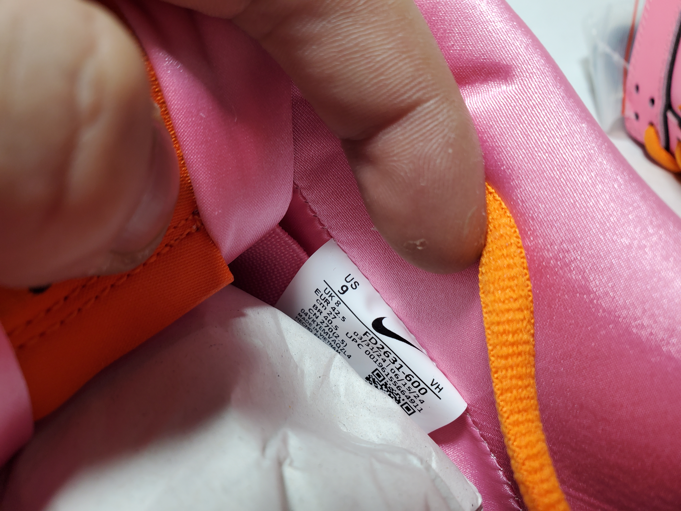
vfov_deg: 53.1
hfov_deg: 67.3
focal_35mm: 26
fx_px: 511
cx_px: 340
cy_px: 256
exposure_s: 1/150
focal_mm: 4.3
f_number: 2.4
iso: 50
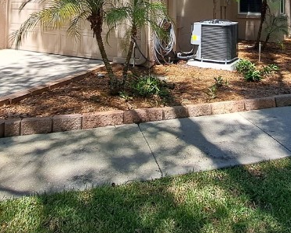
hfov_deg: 51.4
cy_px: -19
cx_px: 162
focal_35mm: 35
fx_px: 302
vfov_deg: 36.3
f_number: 2.2
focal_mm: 1.74
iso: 50
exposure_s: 1/699
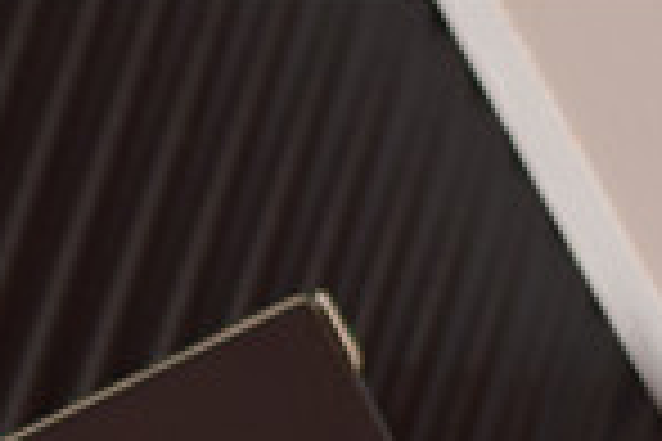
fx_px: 6546
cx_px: -329
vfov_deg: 3.8
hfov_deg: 5.7
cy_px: 1040
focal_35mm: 356
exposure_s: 1/60
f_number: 2.8
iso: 800
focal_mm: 50
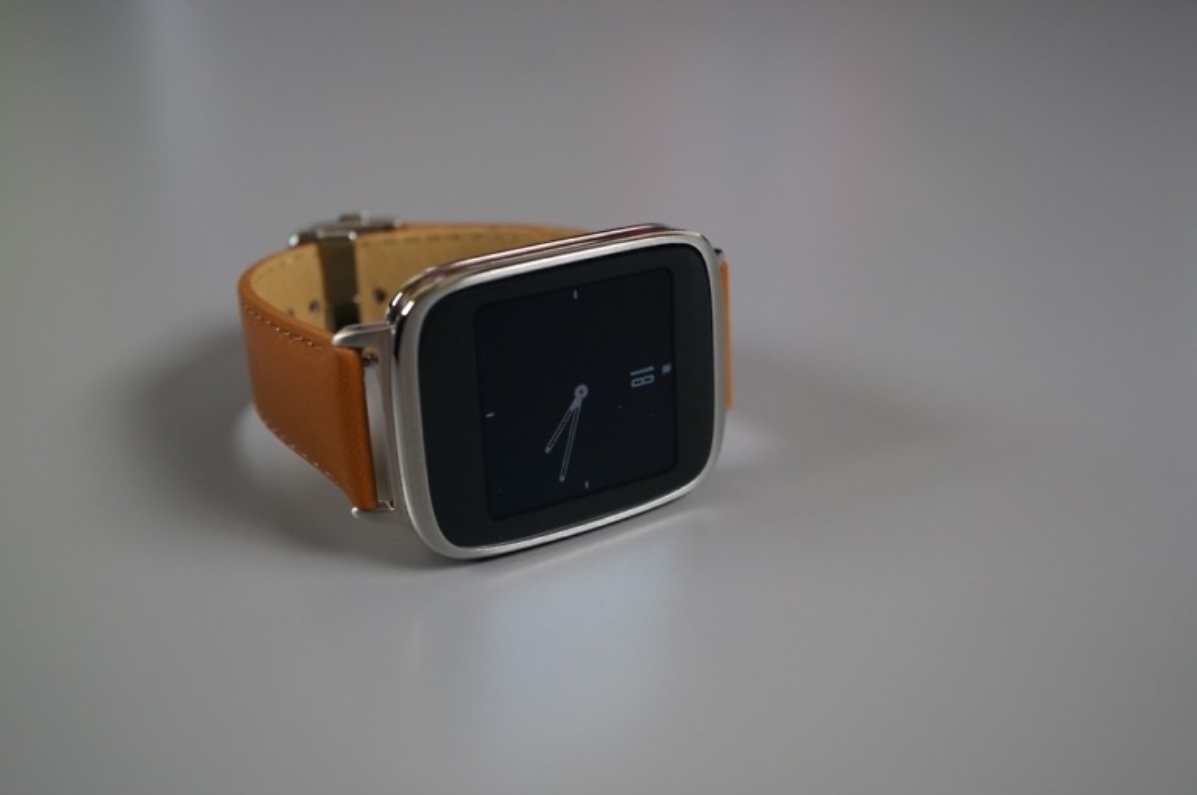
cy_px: 398
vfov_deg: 29.8
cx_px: 598
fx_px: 1494
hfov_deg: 43.7
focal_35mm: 45
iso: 400
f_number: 4.5
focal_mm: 30
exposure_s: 1/60
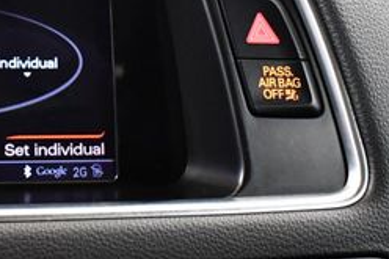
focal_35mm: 93
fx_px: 1004
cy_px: 44
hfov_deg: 20.4
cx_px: -83
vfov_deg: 14.6
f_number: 3.5
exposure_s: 1/80
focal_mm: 18
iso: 3200
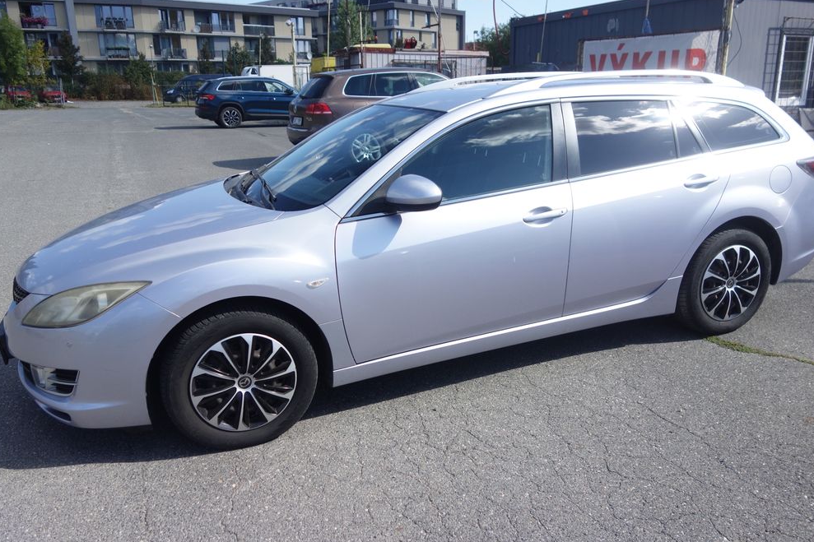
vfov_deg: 44.9
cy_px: 277
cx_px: 416
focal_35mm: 29
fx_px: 656
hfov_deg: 63.7
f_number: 2.2
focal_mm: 10.4
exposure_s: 1/1600
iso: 125
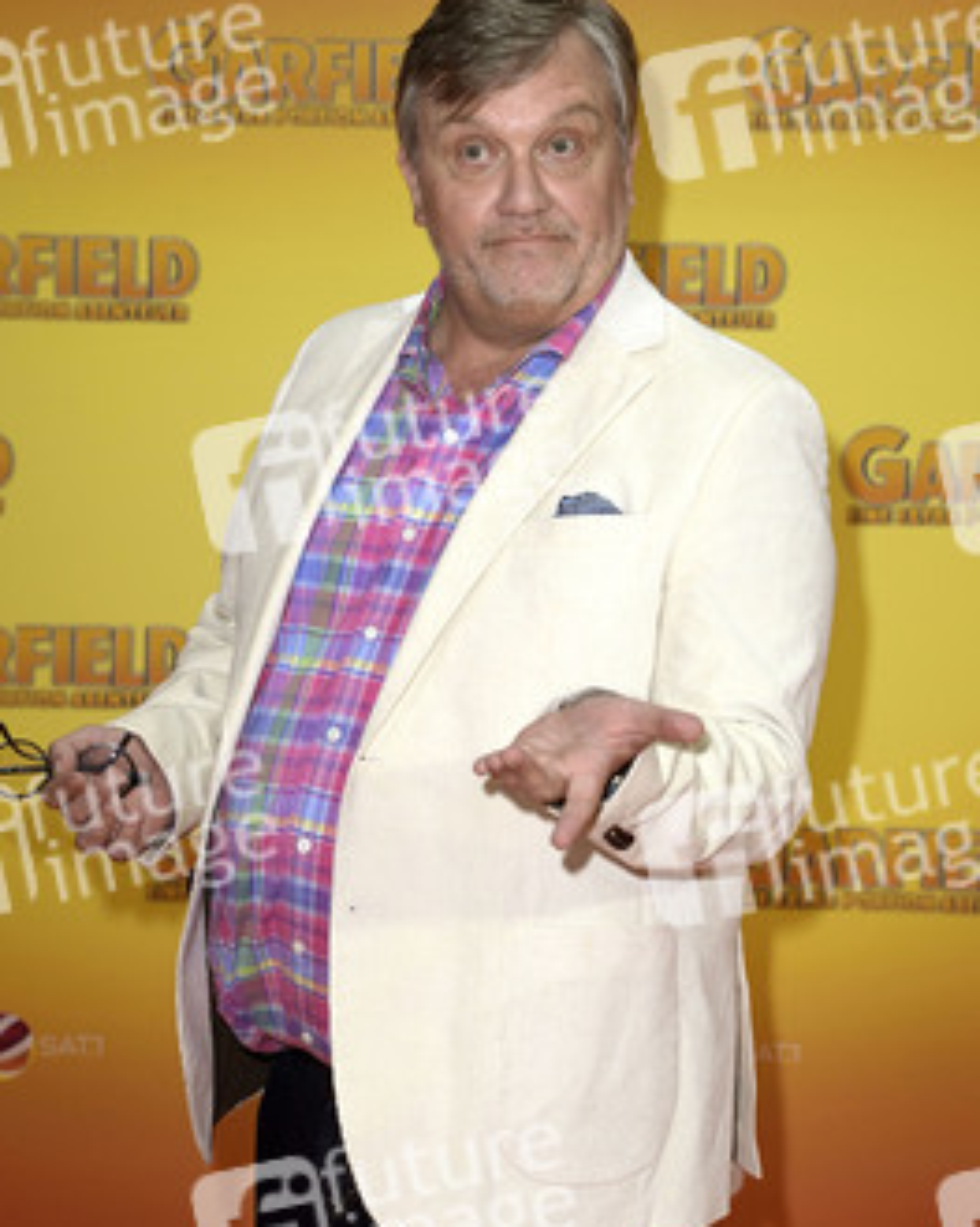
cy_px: 653
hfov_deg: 17.3
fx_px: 3228
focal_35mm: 89
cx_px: 492
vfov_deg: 21.5
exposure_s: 1/250
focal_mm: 78
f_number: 5.6
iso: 640
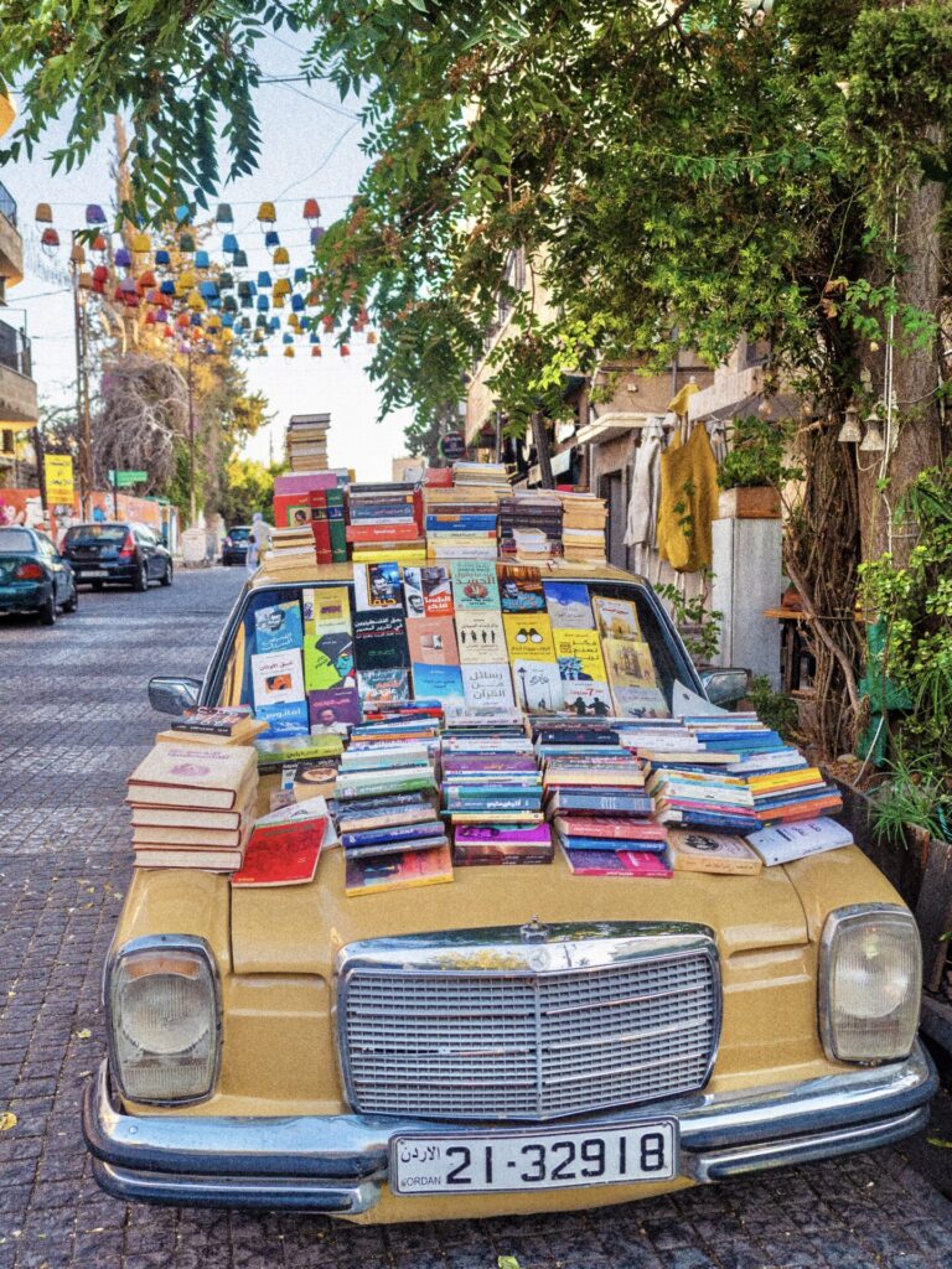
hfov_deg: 41.8
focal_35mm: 34
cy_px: 634
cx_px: 476
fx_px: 1247
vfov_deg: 54.0
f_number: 2.8
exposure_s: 1/640
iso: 400
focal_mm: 17
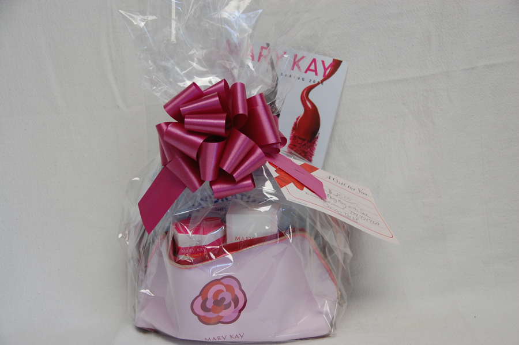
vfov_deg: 21.5
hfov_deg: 31.9
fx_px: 907
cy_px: 172
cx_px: 260
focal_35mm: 63
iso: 720
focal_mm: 42
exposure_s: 1/60
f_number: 4.5
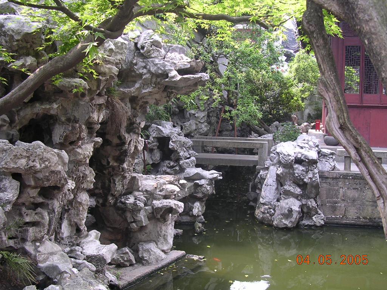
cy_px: 145
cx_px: 194
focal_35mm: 38
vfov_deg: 37.7
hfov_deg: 49.0
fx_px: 425
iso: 100
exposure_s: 1/90.9
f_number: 2.8
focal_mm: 5.8
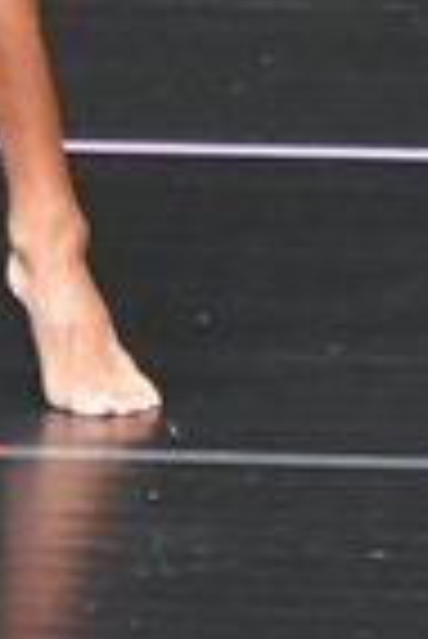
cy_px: -500
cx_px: -178
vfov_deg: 1.1
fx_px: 33496
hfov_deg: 0.7
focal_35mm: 1883
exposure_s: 1/400
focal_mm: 230
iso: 5000
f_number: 5.6
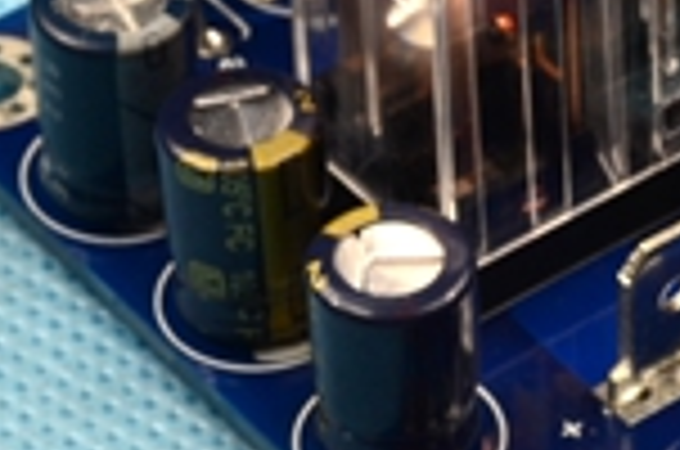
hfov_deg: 5.5
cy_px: 547
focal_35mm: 373
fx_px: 7031
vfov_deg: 3.7
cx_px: 1121
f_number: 14
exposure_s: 1/8
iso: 250
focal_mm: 52
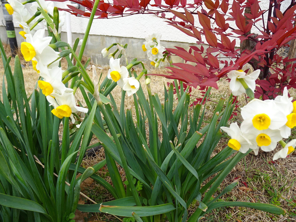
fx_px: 274
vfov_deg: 44.2
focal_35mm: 32
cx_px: 148
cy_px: 111
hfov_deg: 56.8
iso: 80
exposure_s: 1/200
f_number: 4
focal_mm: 5.41
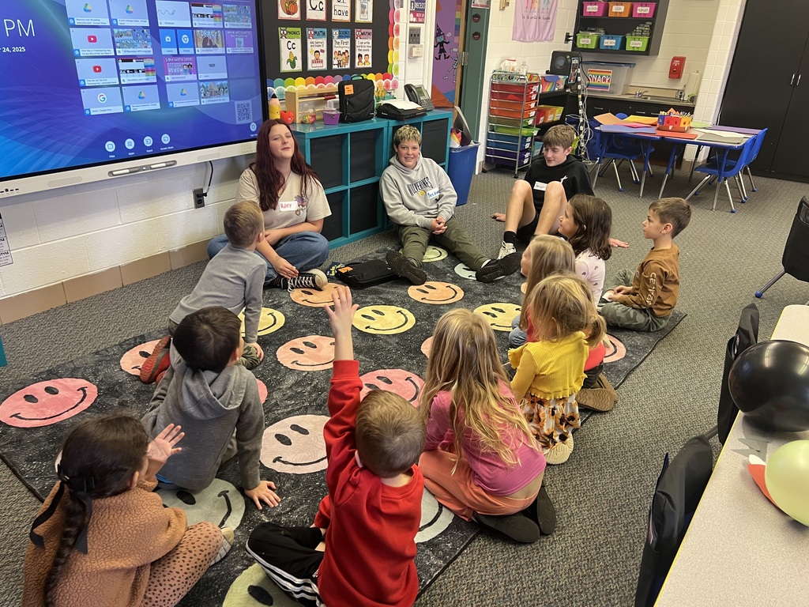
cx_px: 404
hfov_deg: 67.3
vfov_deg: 53.1
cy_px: 304
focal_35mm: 26
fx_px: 608
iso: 160
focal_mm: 5.7
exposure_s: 1/60
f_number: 1.5
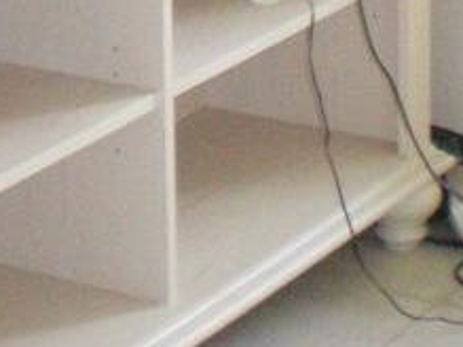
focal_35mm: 178
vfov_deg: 7.9
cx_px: 279
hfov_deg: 11.1
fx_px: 2380
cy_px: -394
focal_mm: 6.3
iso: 400
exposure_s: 1/60
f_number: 3.1
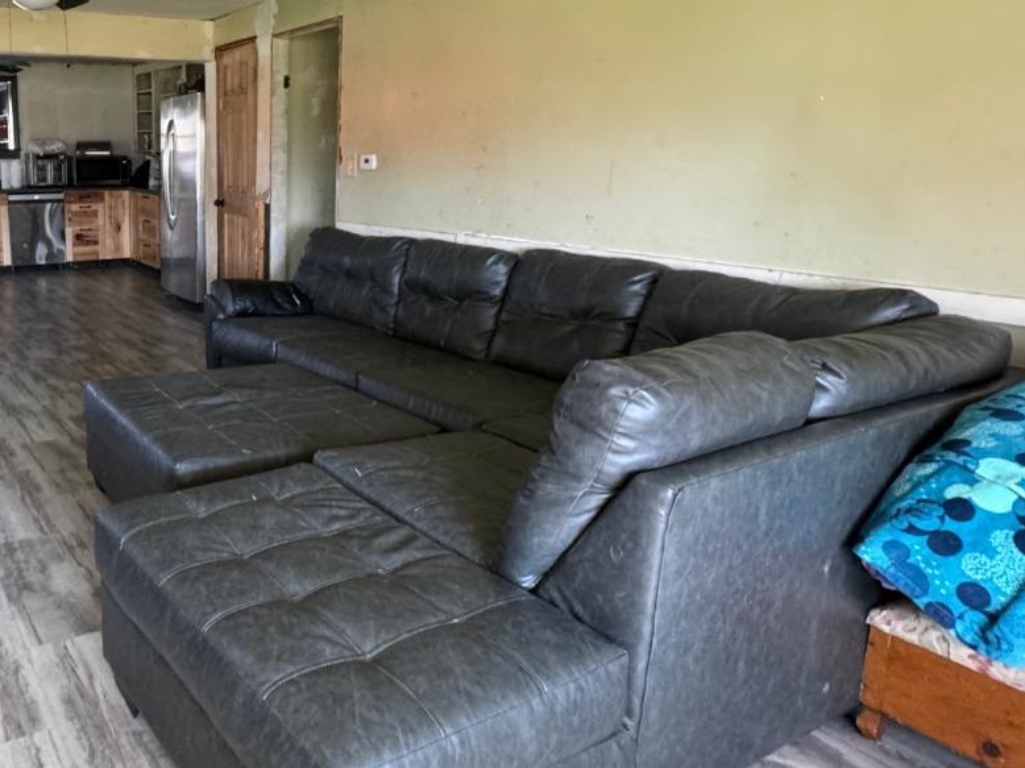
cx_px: 180
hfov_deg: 59.3
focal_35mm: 27
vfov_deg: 50.8
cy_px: 288
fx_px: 799
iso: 400
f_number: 2.2
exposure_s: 1/60
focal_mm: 2.22
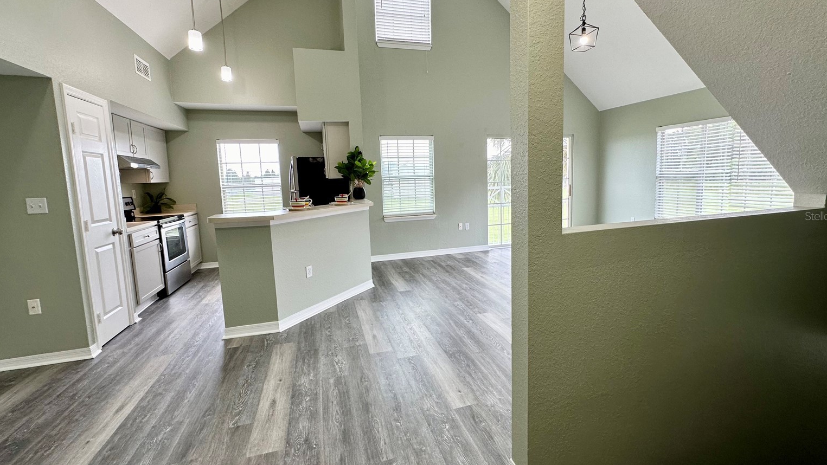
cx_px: 422
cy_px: 216
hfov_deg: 99.4
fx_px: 351
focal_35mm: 16
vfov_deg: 67.0
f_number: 2.2
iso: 64
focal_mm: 2.22
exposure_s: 1/120
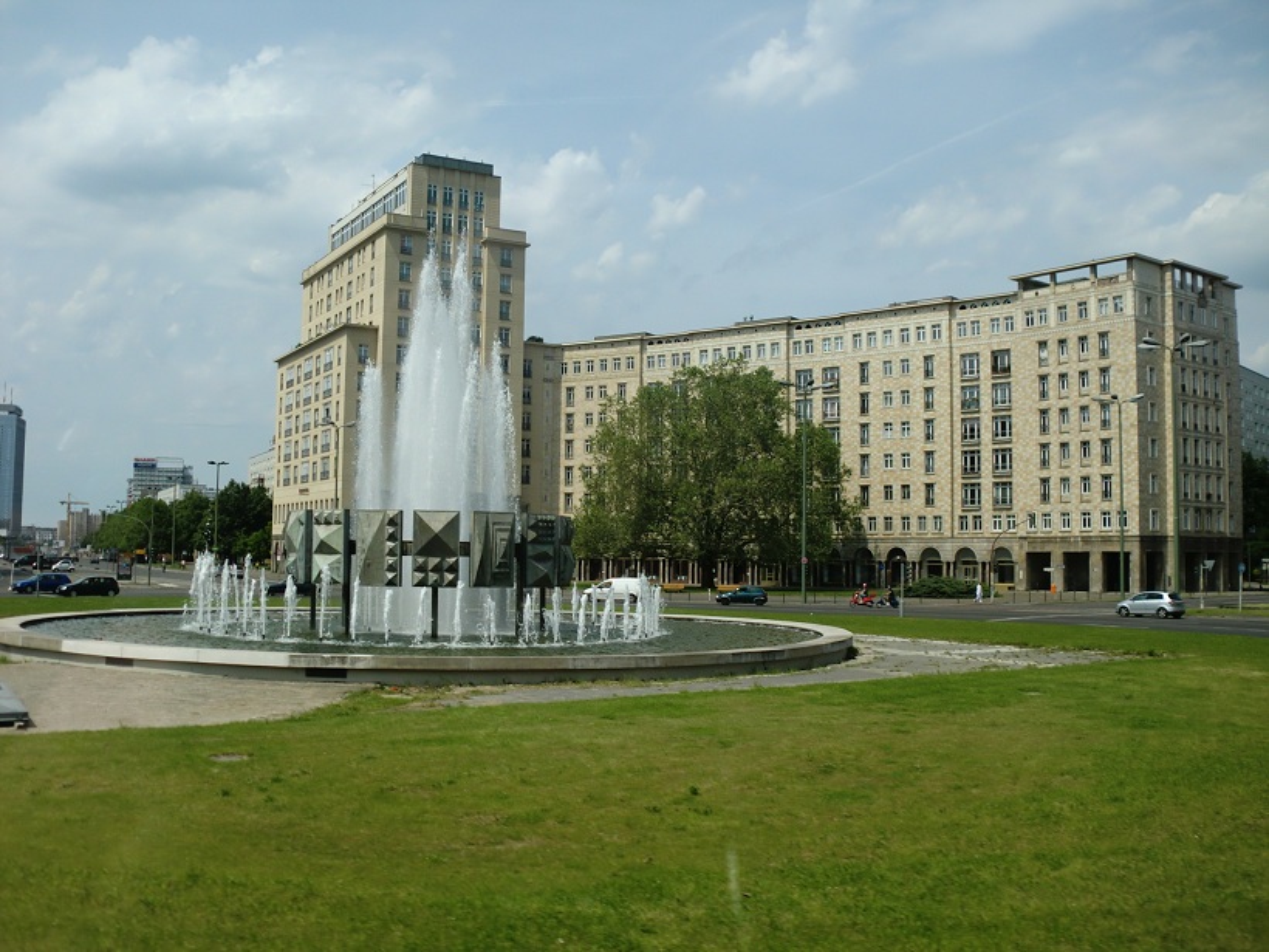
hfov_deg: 52.6
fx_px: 1283
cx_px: 634
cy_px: 476
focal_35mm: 35
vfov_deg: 40.7
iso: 64
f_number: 7.8
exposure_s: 1/250
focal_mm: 6.3
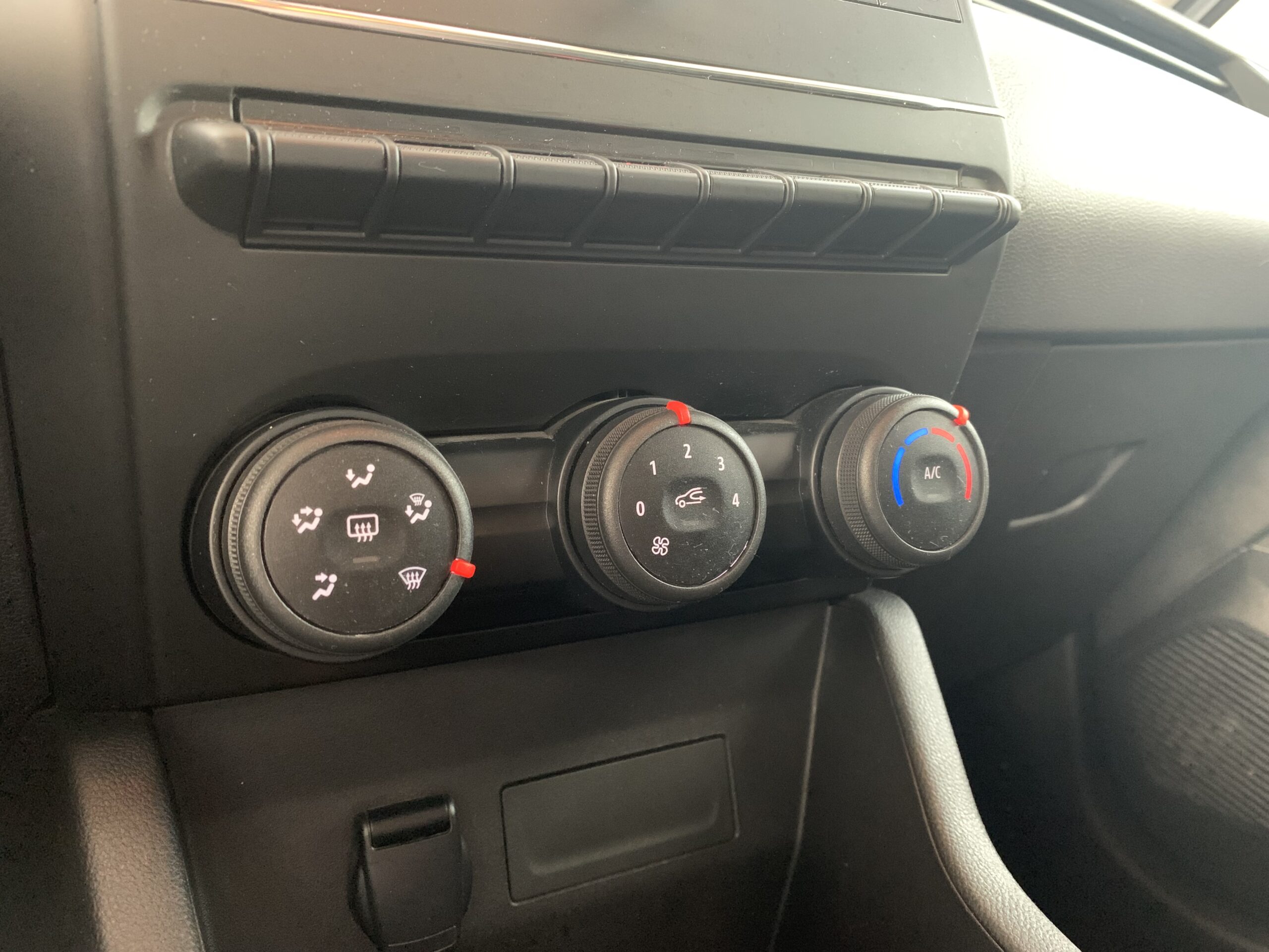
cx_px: 634
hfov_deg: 67.3
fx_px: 953
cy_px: 476
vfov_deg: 53.1
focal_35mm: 26
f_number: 1.8
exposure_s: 1/27
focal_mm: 4.25
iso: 800
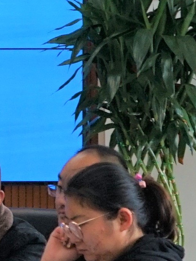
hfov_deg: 5.2
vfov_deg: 7.1
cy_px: 103
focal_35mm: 279
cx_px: -276
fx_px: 2105
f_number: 4
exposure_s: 1/160
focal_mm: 33
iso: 640
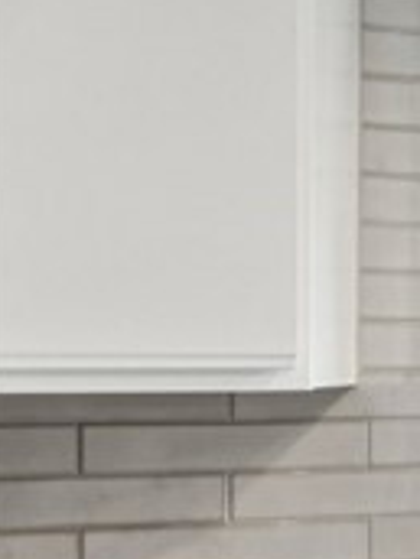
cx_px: 1752
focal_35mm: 85
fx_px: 1375
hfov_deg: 7.8
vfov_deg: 22.9
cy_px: 375
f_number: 5.6
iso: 200
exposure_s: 1/25
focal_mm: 14
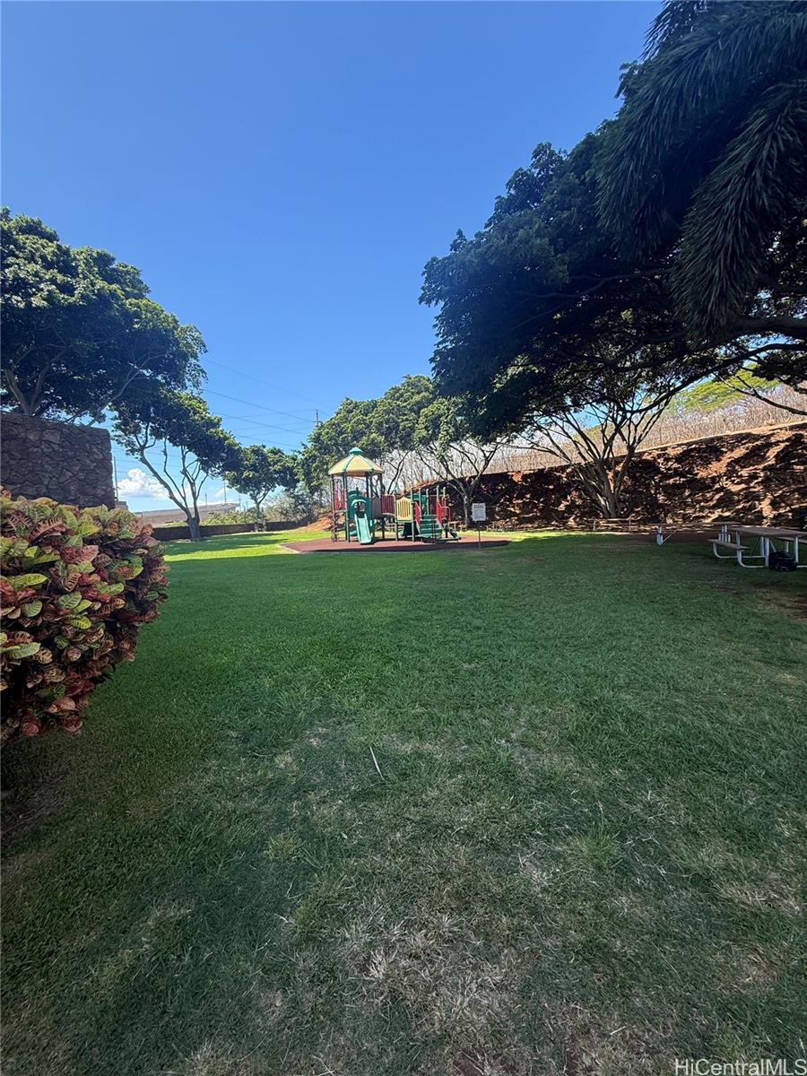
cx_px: 404
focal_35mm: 14
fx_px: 435
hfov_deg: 85.7
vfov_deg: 102.1
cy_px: 538
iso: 50
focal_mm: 2.22
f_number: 2.2
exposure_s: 1/559
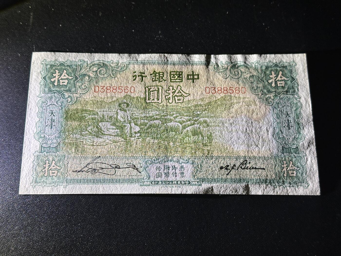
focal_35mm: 48
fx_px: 473
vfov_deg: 30.3
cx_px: 170
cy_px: 128
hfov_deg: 39.7
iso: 80
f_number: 1.78
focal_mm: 6.86
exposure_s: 1/49
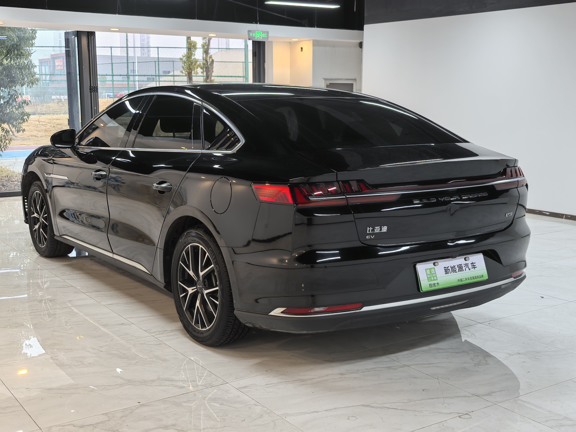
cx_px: 288
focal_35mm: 44
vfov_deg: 32.9
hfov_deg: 42.9
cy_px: 216
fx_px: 732
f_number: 1.4
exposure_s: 1/124
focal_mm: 6.98
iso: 50
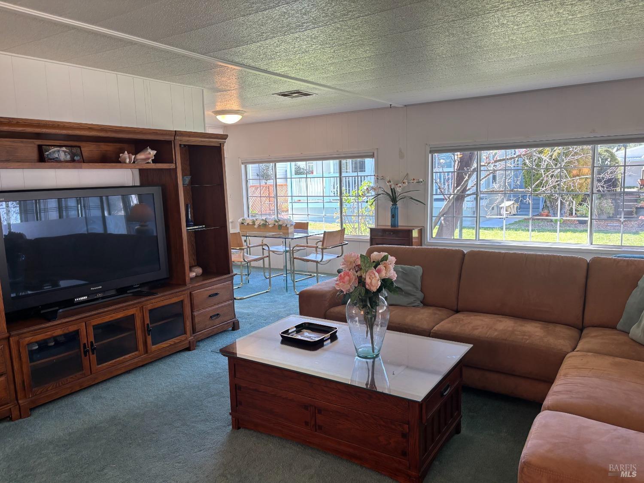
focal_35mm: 26
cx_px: 322
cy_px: 242
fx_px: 484
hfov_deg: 67.3
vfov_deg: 53.1
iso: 80
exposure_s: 1/120
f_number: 1.6
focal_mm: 5.96
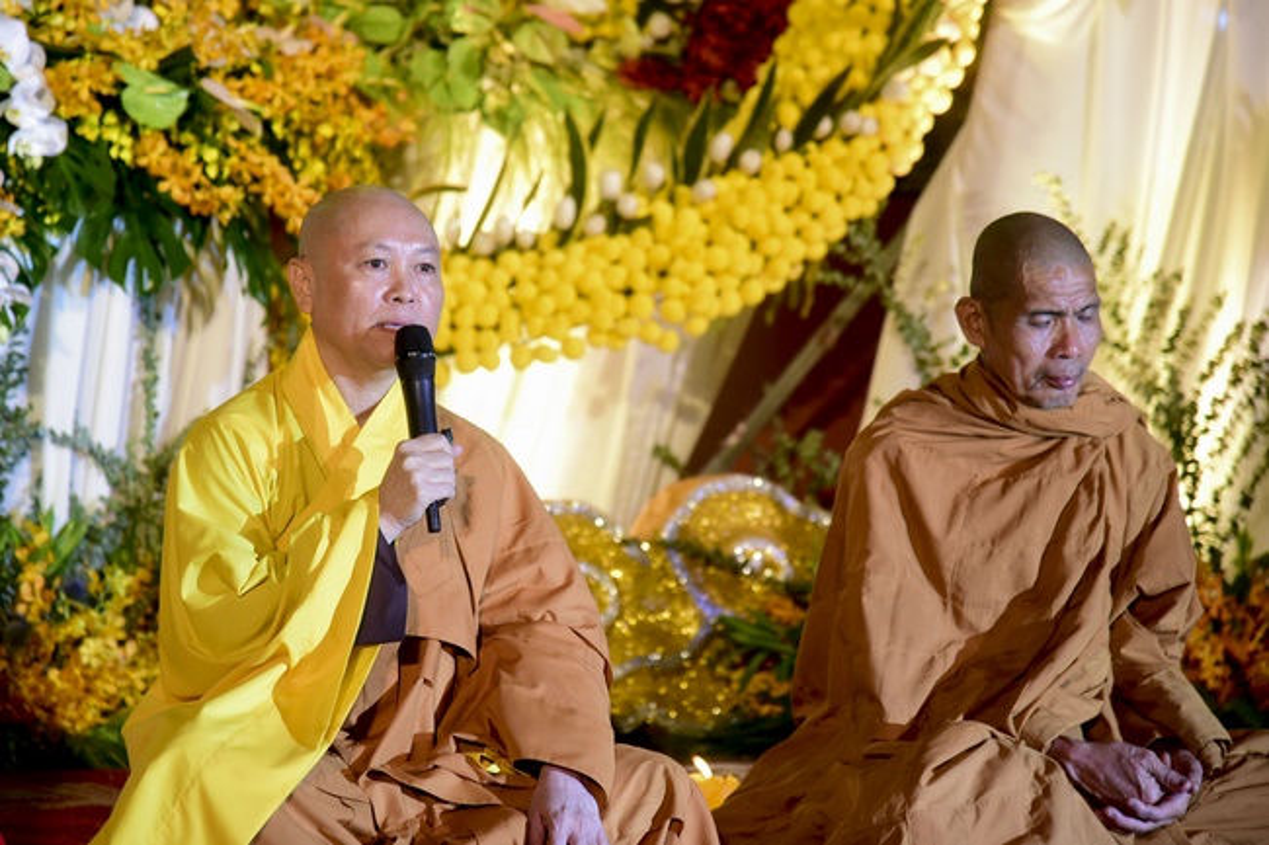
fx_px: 4229
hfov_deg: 17.1
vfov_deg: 11.4
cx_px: 634
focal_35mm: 120
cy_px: 422
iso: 1000
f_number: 4
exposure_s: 1/50
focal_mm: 120
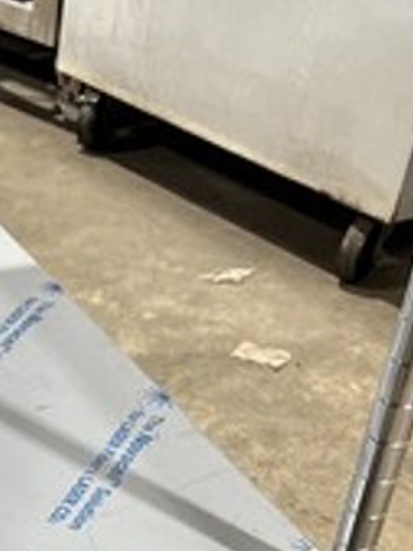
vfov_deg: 24.5
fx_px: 1179
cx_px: -145
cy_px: 617
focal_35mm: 74
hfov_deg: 18.3
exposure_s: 1/60
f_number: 1.5
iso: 200
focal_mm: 5.7
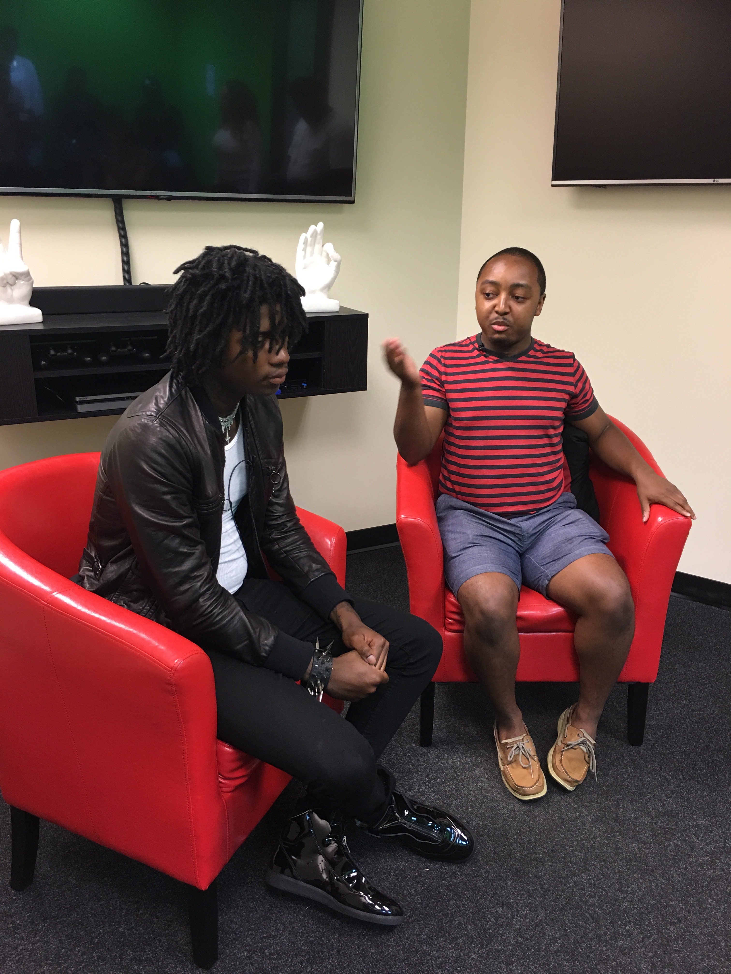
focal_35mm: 29
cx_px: 366
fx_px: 817
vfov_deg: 61.7
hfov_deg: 48.2
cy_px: 487
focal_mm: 4.15
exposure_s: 1/15
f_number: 2.2
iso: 40
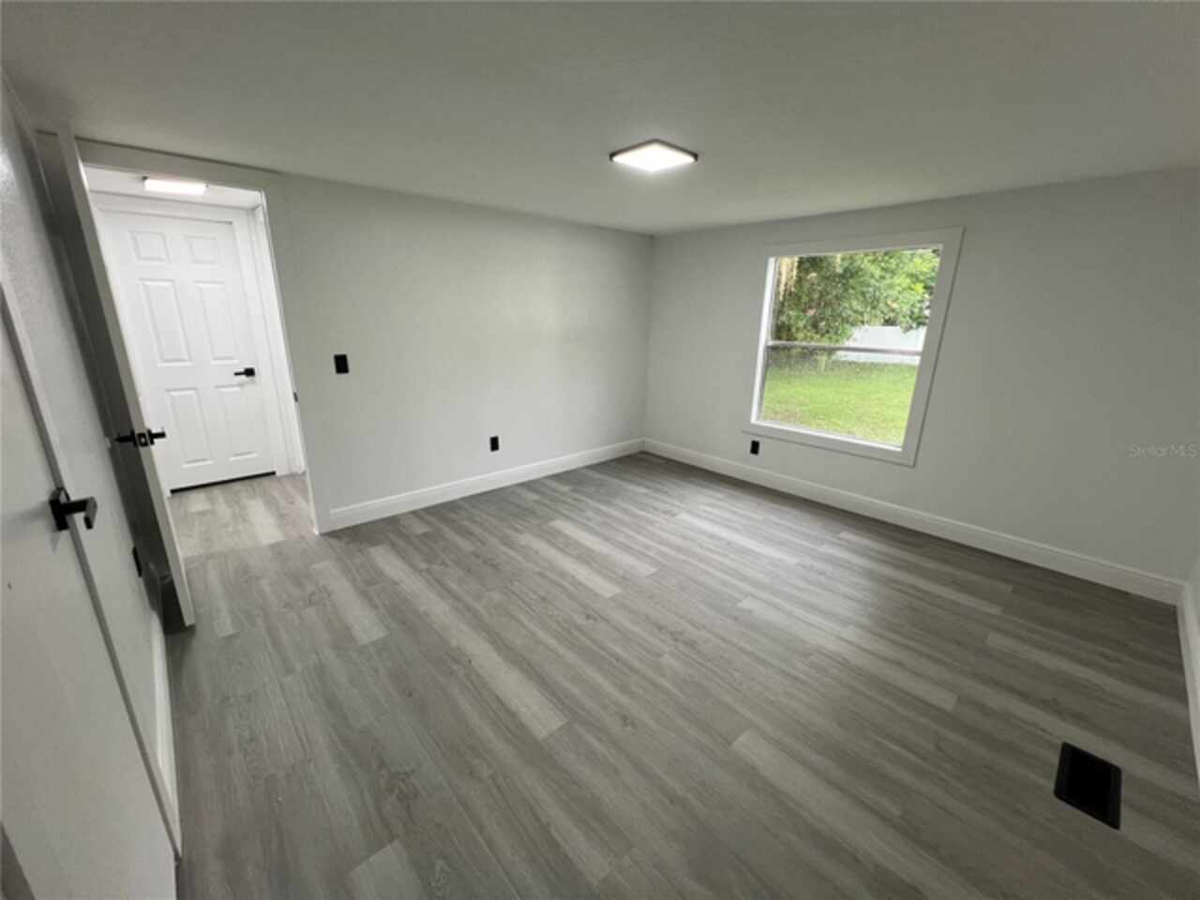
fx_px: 451
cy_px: 450
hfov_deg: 106.2
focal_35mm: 13
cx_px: 600
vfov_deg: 89.9
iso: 200
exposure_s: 1/120
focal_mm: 1.57
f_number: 1.8
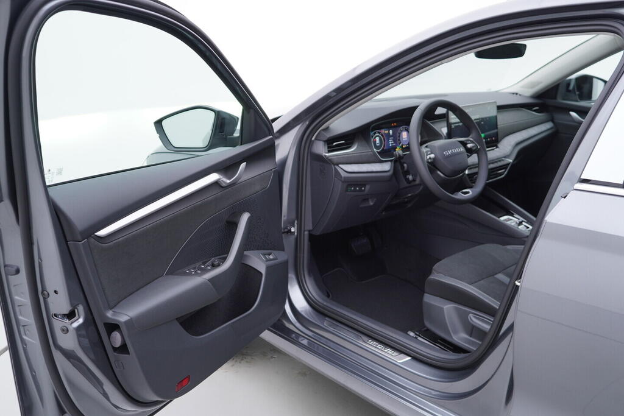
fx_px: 624
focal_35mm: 36
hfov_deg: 53.1
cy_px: 208
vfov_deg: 36.9
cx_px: 312
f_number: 3.2
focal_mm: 24
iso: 125
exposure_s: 1/50
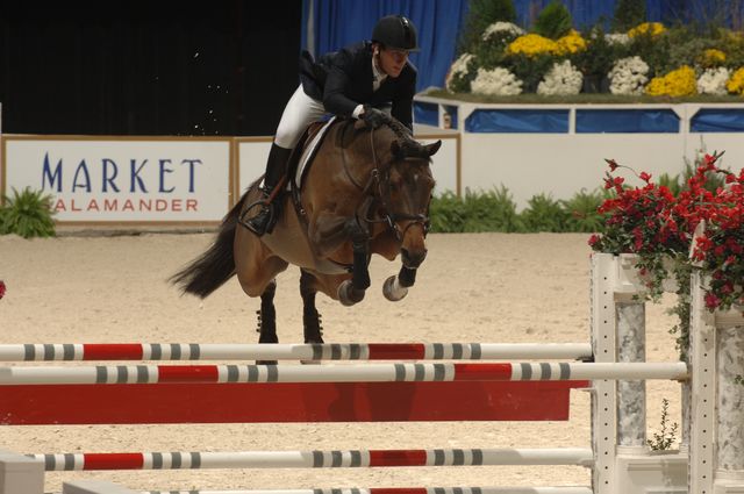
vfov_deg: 4.6
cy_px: 247
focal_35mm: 300
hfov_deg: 6.9
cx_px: 372
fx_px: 6192
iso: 320
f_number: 6.3
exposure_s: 1/250
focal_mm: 200
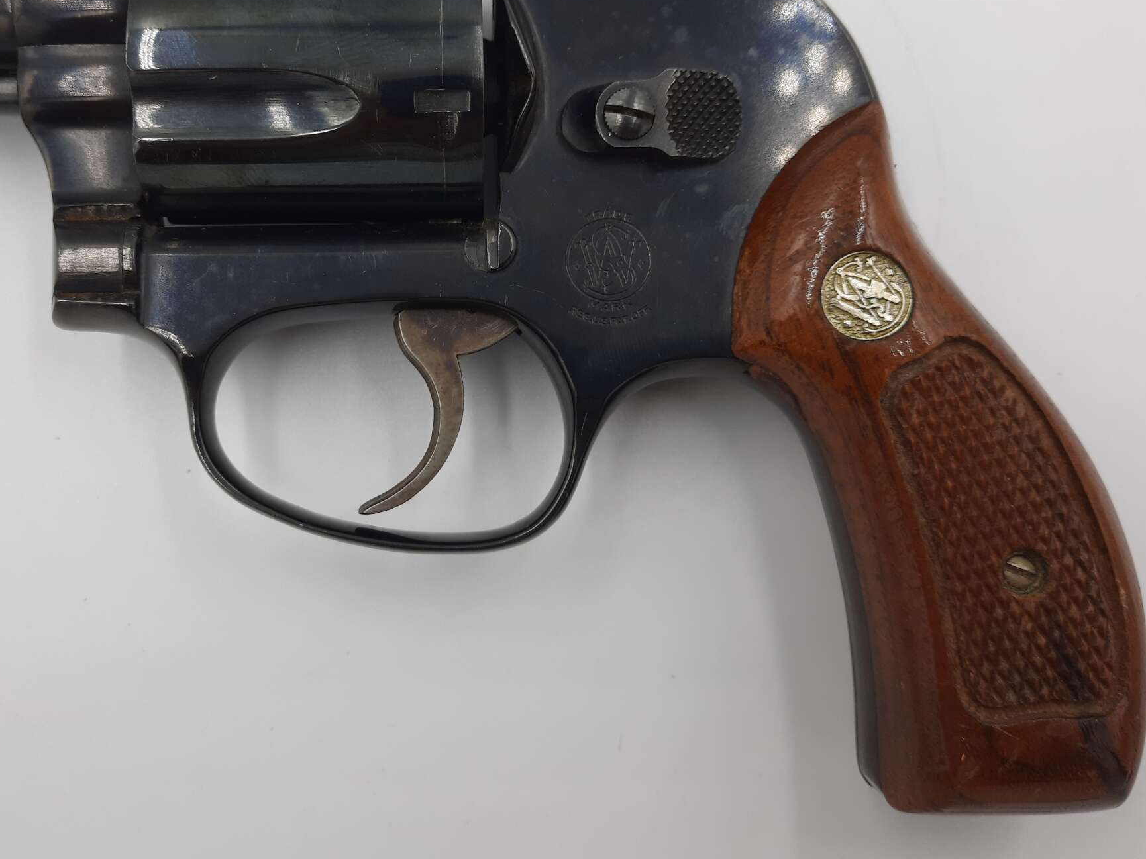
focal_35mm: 37
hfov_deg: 49.9
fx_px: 1225
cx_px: 466
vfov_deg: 38.4
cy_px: 319
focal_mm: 4.6
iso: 40
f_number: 2
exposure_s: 1/108
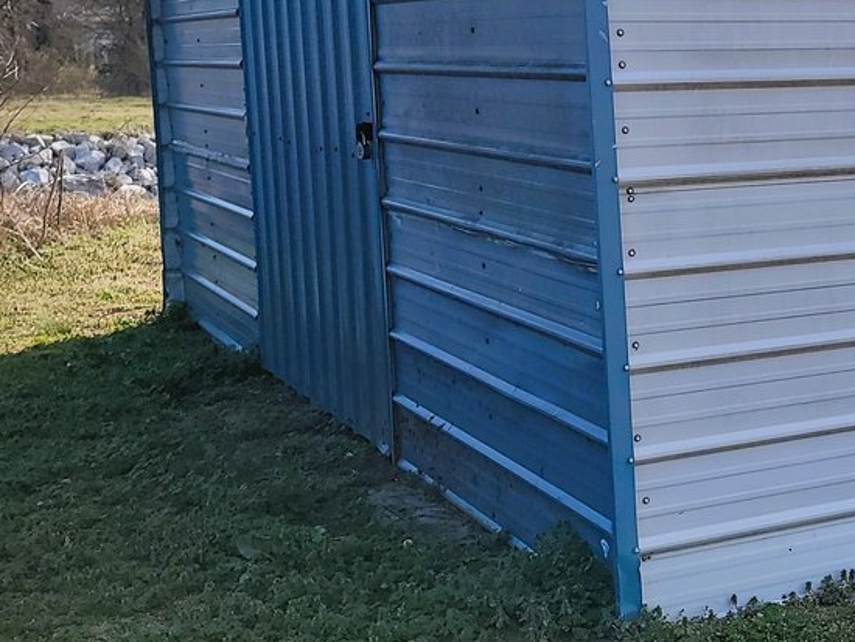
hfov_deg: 27.4
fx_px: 1631
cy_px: 295
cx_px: 892
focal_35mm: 66
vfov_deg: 22.3
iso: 16
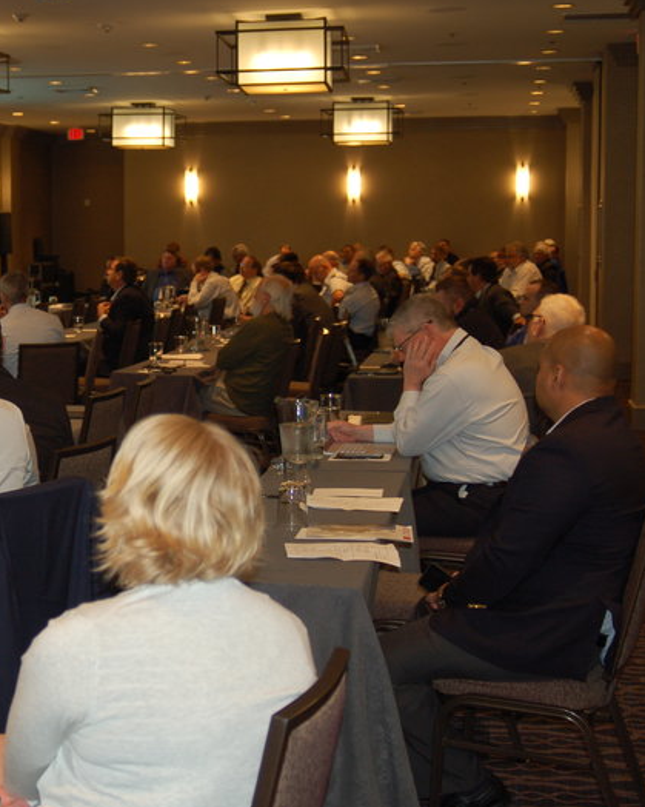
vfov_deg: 26.1
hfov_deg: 20.6
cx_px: 72
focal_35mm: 73
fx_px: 1742
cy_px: 402
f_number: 3.5
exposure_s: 1/60
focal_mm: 34
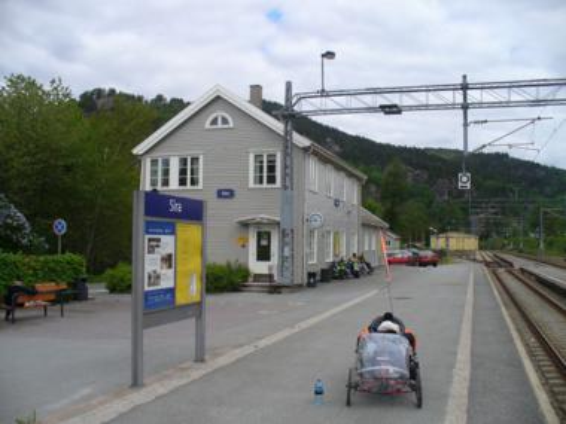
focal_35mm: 37
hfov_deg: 50.1
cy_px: 212
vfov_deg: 38.7
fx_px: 605
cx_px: 283
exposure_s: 1/250
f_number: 5.6
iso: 64
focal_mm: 6.1
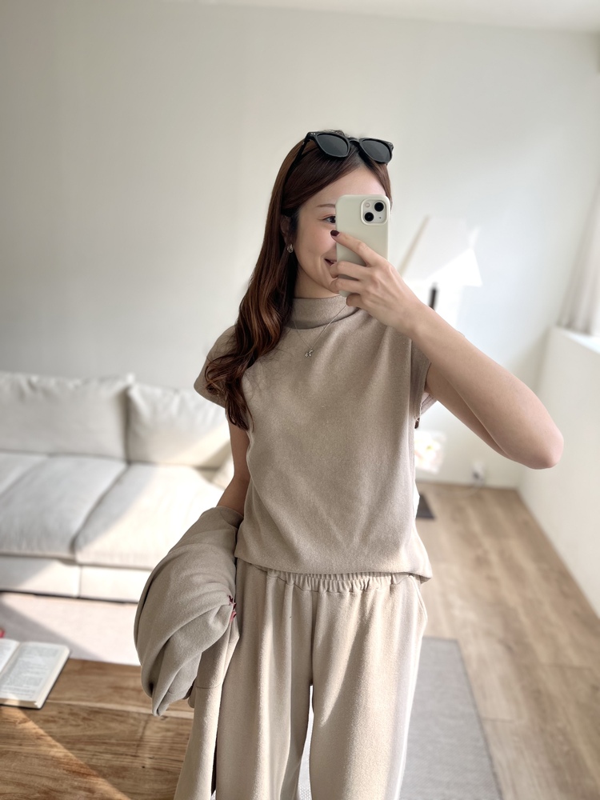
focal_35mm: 26
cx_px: 300
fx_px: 601
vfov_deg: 67.3
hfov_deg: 53.1
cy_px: 400
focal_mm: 5.1
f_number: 1.6
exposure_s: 1/170
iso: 40
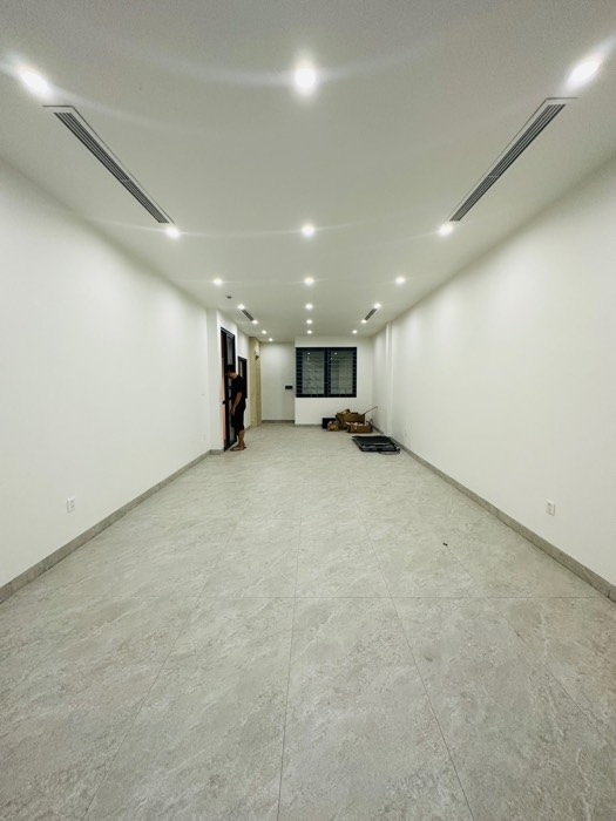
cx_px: 308
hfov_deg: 85.7
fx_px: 332
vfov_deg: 102.1
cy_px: 410
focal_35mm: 14
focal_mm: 2.22
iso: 200
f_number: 2.2
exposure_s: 1/100
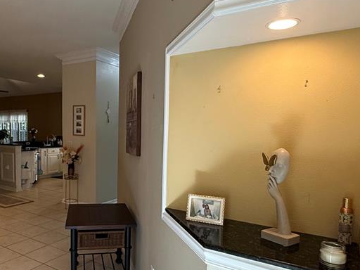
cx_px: 136
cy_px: 153
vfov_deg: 49.6
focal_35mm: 28
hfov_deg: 62.6
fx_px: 291
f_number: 2.2
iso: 250
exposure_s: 1/120
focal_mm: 2.22
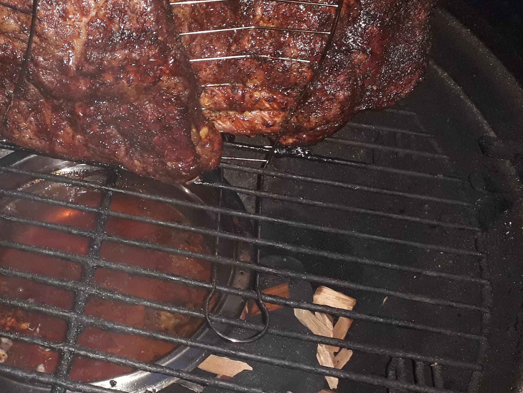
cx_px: 96
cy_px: 165
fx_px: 710
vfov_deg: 30.8
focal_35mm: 47
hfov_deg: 38.7
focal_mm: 3.6
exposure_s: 1/50
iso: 160
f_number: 1.9
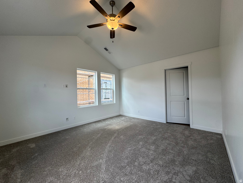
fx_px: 98
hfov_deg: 102.1
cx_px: 122
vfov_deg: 85.7
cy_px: 92
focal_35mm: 14
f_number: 2.2
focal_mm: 2.22
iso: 64
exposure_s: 1/120
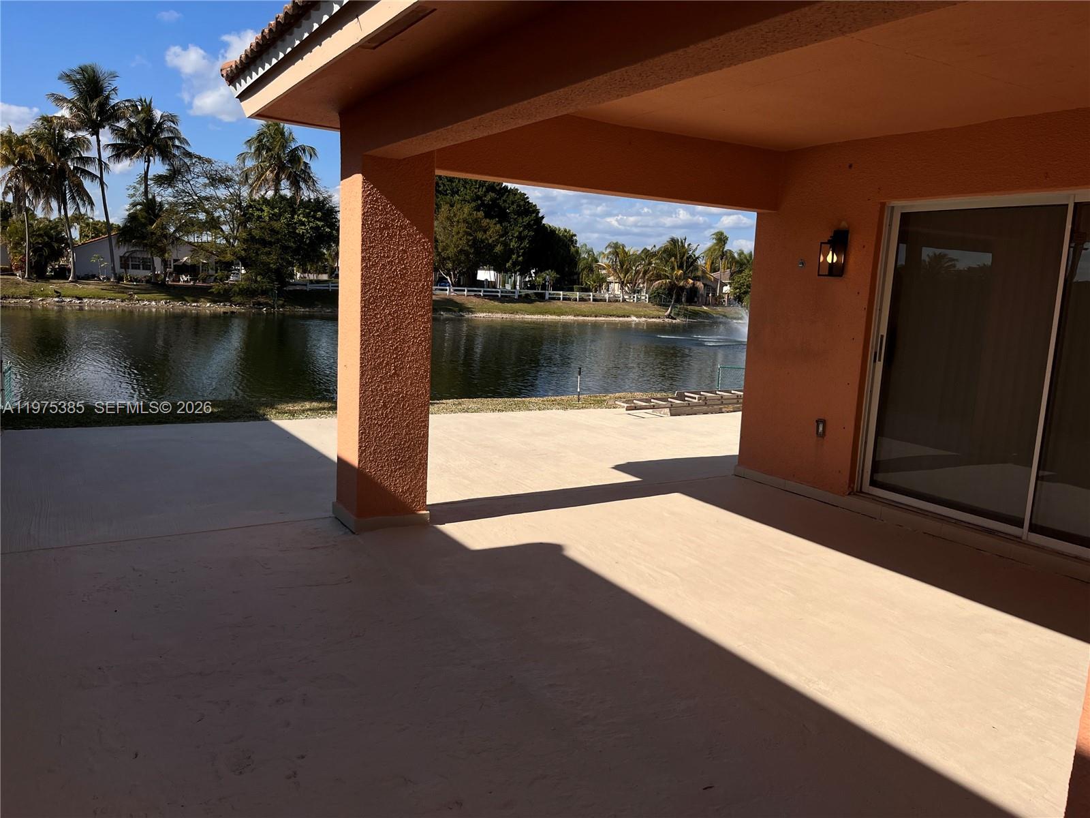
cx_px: 545
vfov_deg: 53.1
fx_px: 819
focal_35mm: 26
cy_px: 409
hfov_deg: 67.3
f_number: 1.6
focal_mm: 5.1
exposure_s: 1/7874
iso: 50
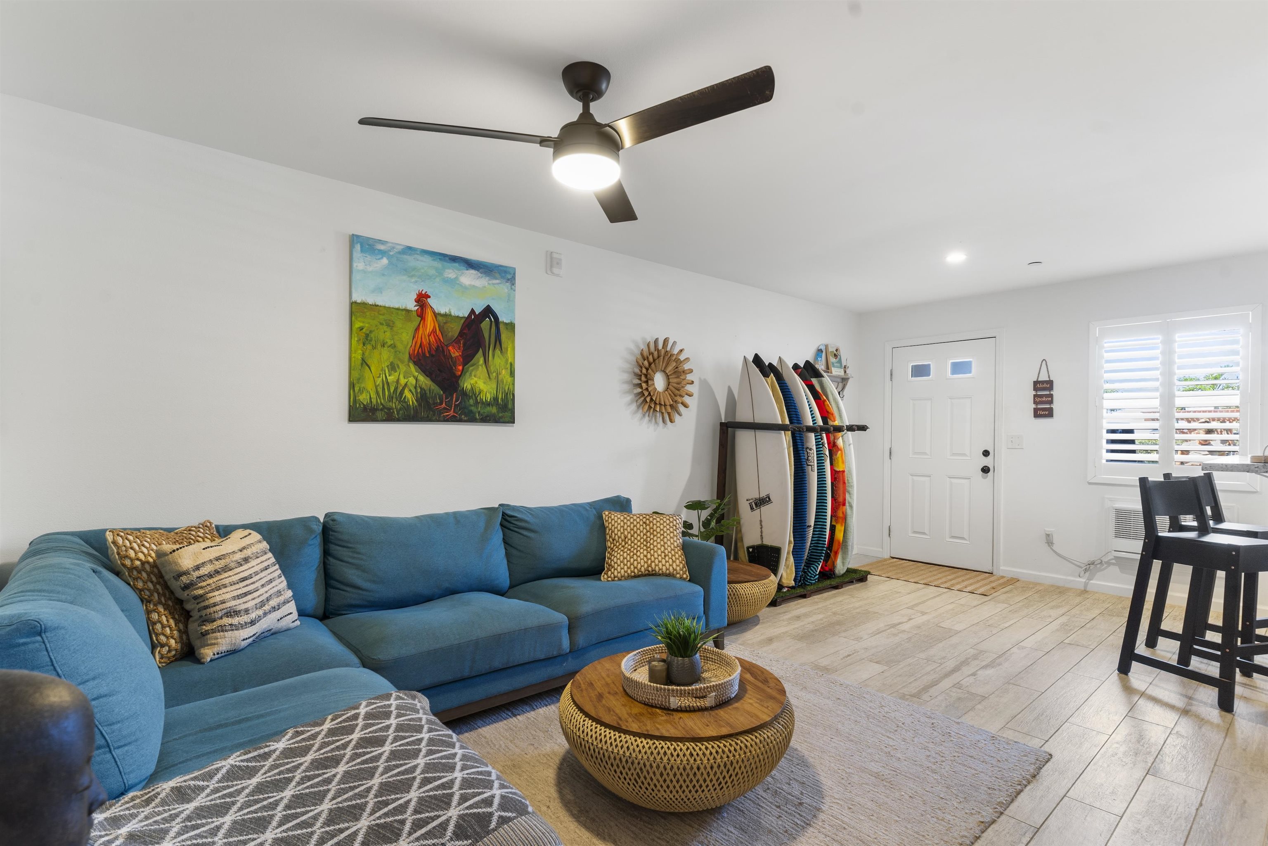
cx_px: 634
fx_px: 599
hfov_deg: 93.3
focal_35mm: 17
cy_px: 423
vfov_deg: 70.4
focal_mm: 17
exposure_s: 5
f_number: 8
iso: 100
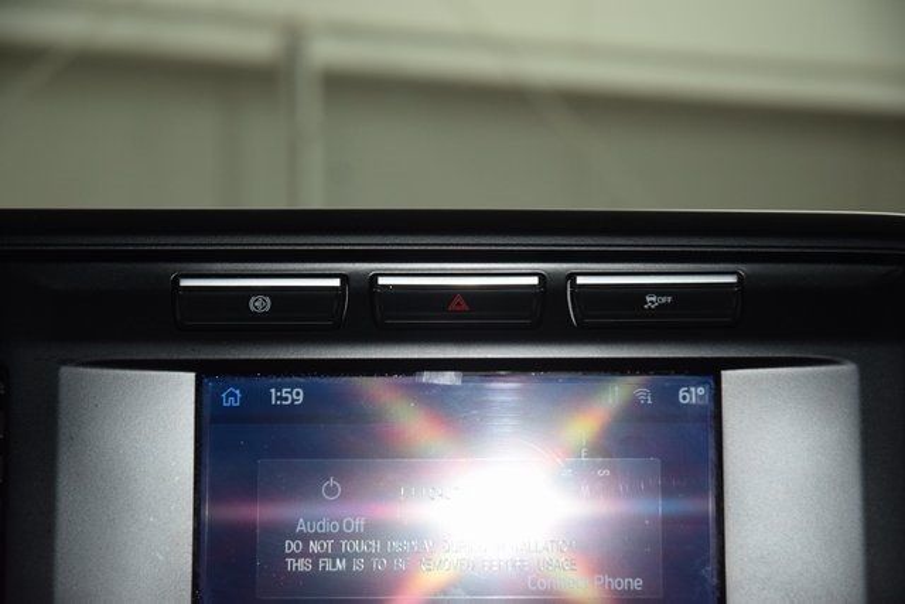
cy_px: 302
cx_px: 452
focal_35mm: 105
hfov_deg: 19.5
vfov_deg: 13.0
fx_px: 2640
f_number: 4.5
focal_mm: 70
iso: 1250
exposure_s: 1/125
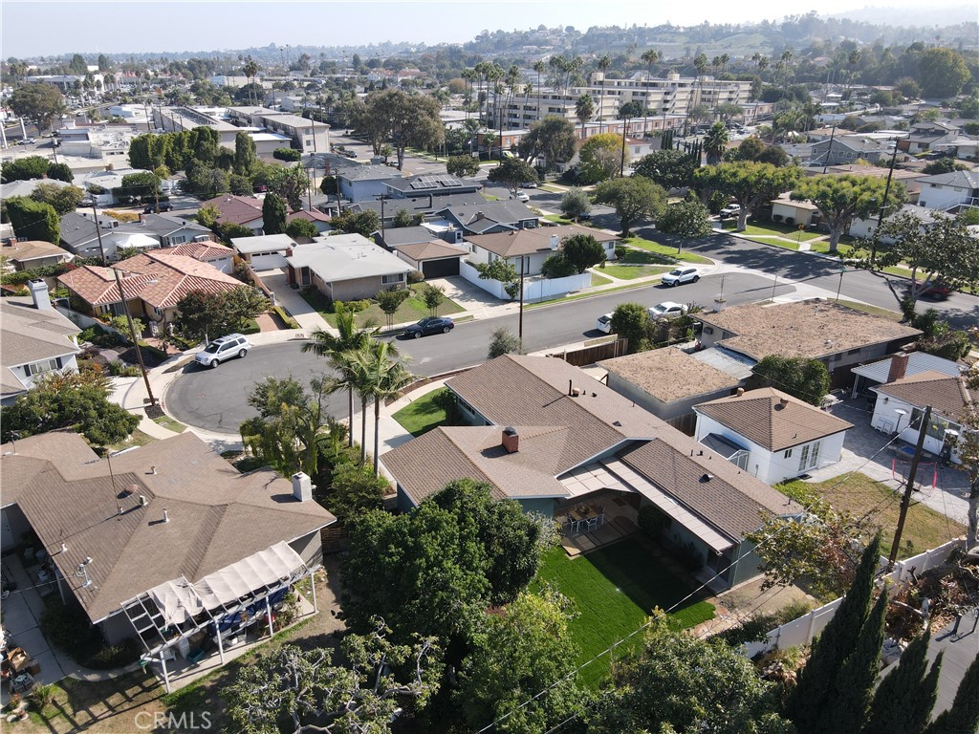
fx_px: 679
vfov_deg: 56.8
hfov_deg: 71.6
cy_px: 367
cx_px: 490
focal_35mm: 24
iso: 100
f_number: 2.8
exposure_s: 1/25
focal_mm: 4.5
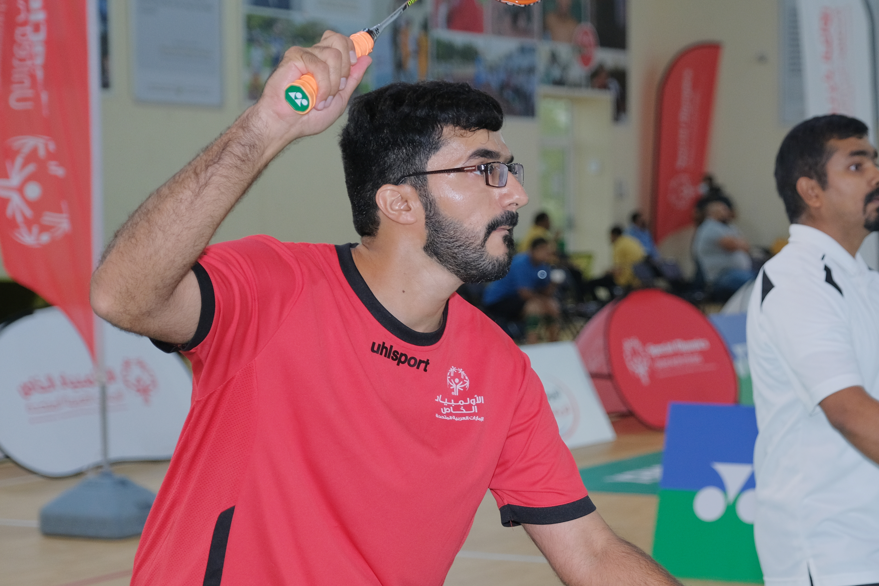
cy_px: 364
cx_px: 699
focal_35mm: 99
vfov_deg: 13.8
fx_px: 2417
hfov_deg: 20.4
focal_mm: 41.4
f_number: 2.8
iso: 500
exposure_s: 1/160
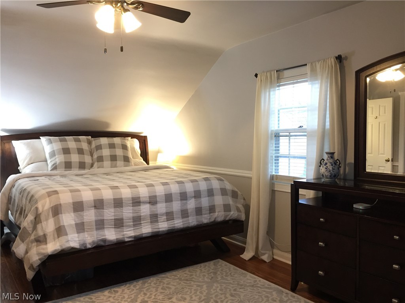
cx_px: 202
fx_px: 339
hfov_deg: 61.7
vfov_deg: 48.2
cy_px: 152
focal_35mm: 29
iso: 125
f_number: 2.2
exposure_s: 1/30
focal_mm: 4.15
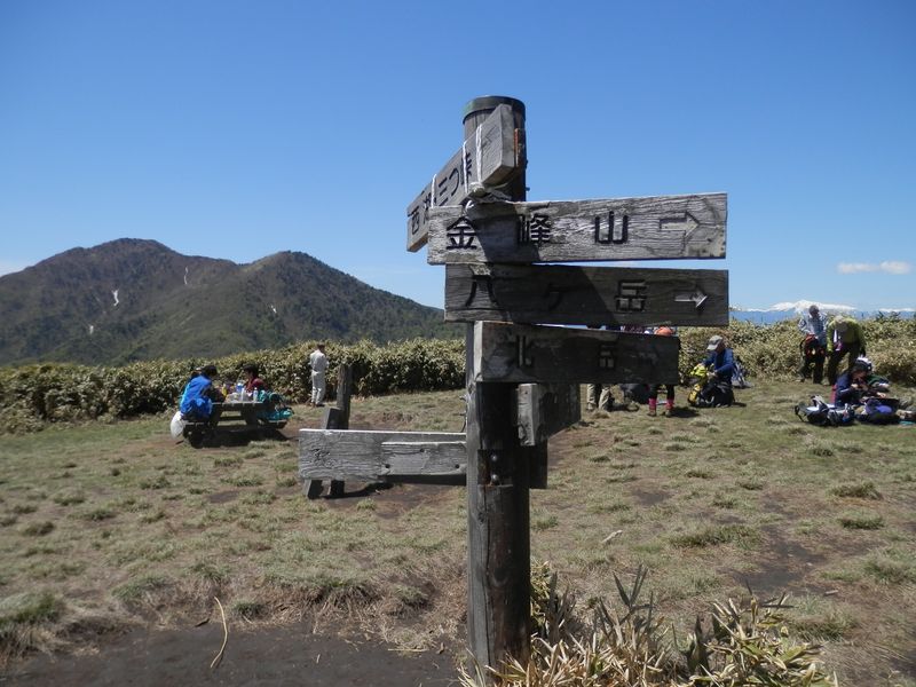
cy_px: 344
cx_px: 458
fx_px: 662
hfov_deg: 69.4
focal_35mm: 25
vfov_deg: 54.9
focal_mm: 4.5
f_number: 8.7
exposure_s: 1/160
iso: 80
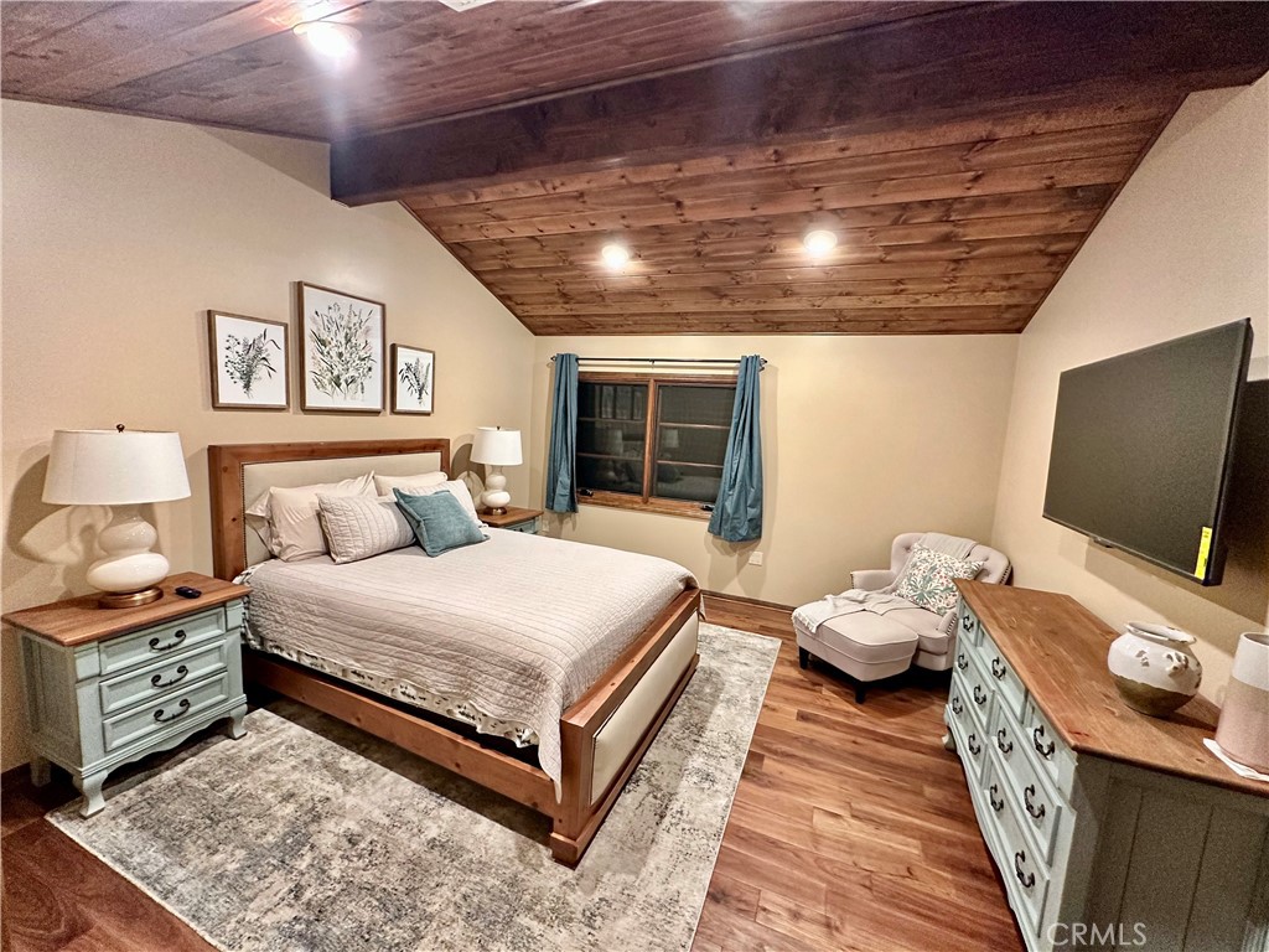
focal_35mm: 14
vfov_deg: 85.7
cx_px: 634
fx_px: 513
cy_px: 476
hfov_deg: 102.1
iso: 500
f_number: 2.2
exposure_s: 1/60
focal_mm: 2.22
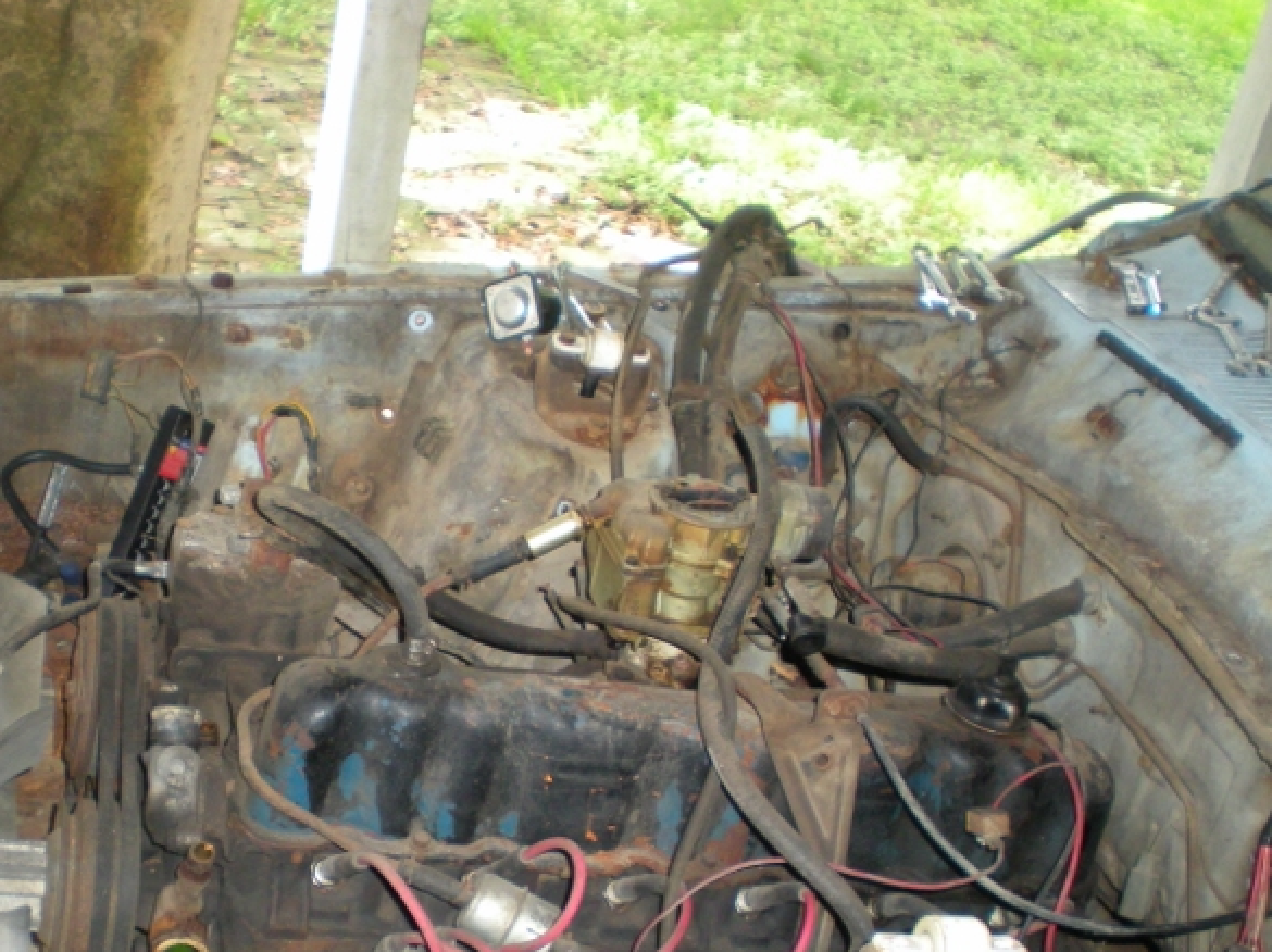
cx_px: 526
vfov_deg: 27.8
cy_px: 632
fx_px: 1910
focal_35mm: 52
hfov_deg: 36.7
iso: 220
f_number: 3.1
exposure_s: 1/60
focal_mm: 6.3
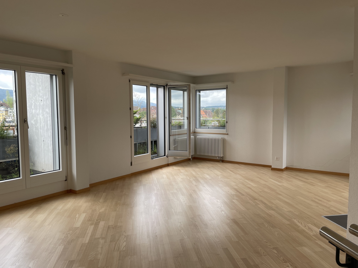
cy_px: 134
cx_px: 179
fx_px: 269
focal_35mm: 26
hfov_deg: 67.3
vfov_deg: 53.1
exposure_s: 1/126
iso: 32
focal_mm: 4.2
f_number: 1.6
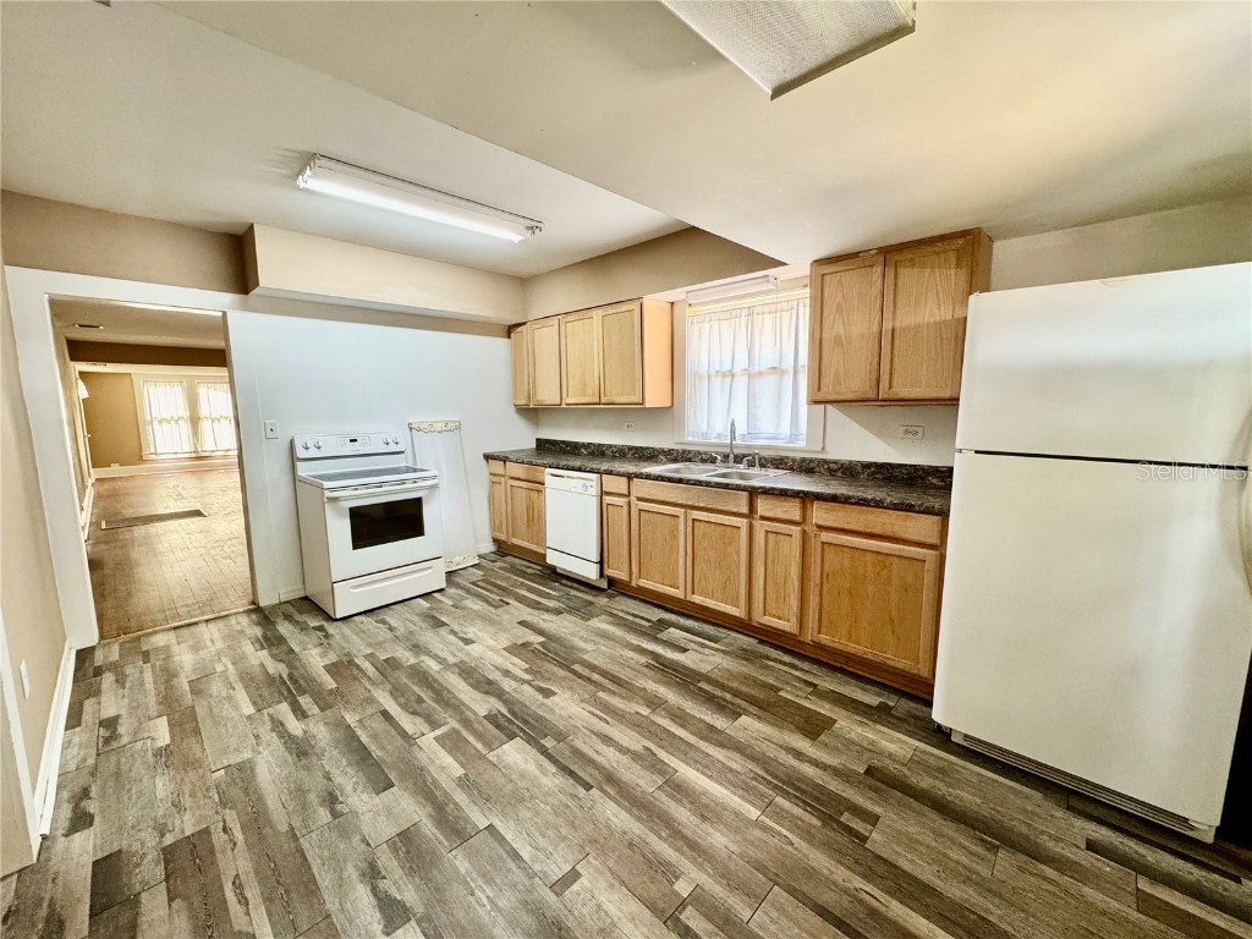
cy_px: 470
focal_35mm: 14
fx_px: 506
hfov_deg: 102.1
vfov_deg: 85.7
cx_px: 626
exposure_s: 1/60
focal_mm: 2.22
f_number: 2.2
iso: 250
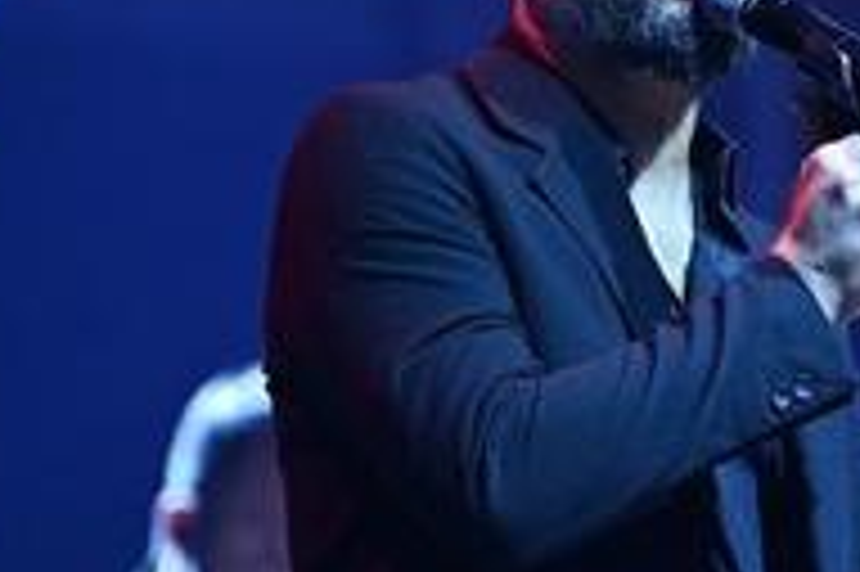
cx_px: 885
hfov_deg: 3.8
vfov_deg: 2.5
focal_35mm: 548
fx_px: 13080
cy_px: 284
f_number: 2.8
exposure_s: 1/160
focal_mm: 170
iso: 800
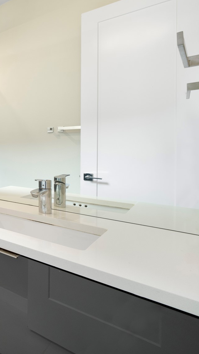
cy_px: 153
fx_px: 225
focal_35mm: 24
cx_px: -103
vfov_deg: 75.9
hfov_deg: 28.7
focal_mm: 12
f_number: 8
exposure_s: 1/5
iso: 500
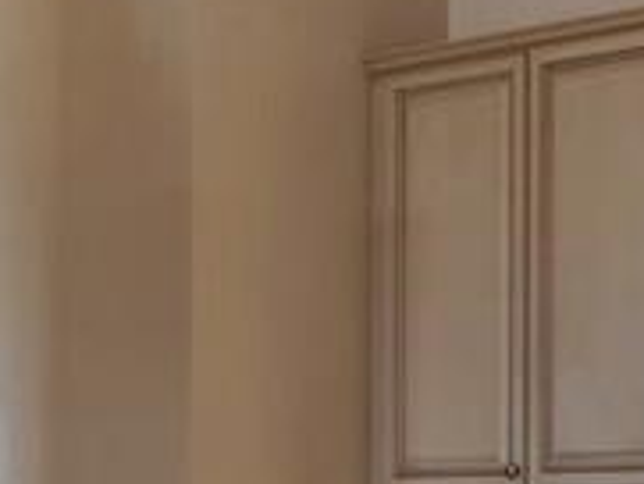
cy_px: 596
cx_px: 278
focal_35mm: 119
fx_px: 2215
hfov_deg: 16.5
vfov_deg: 12.2
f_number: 9
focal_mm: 14
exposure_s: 1/1.25
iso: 250
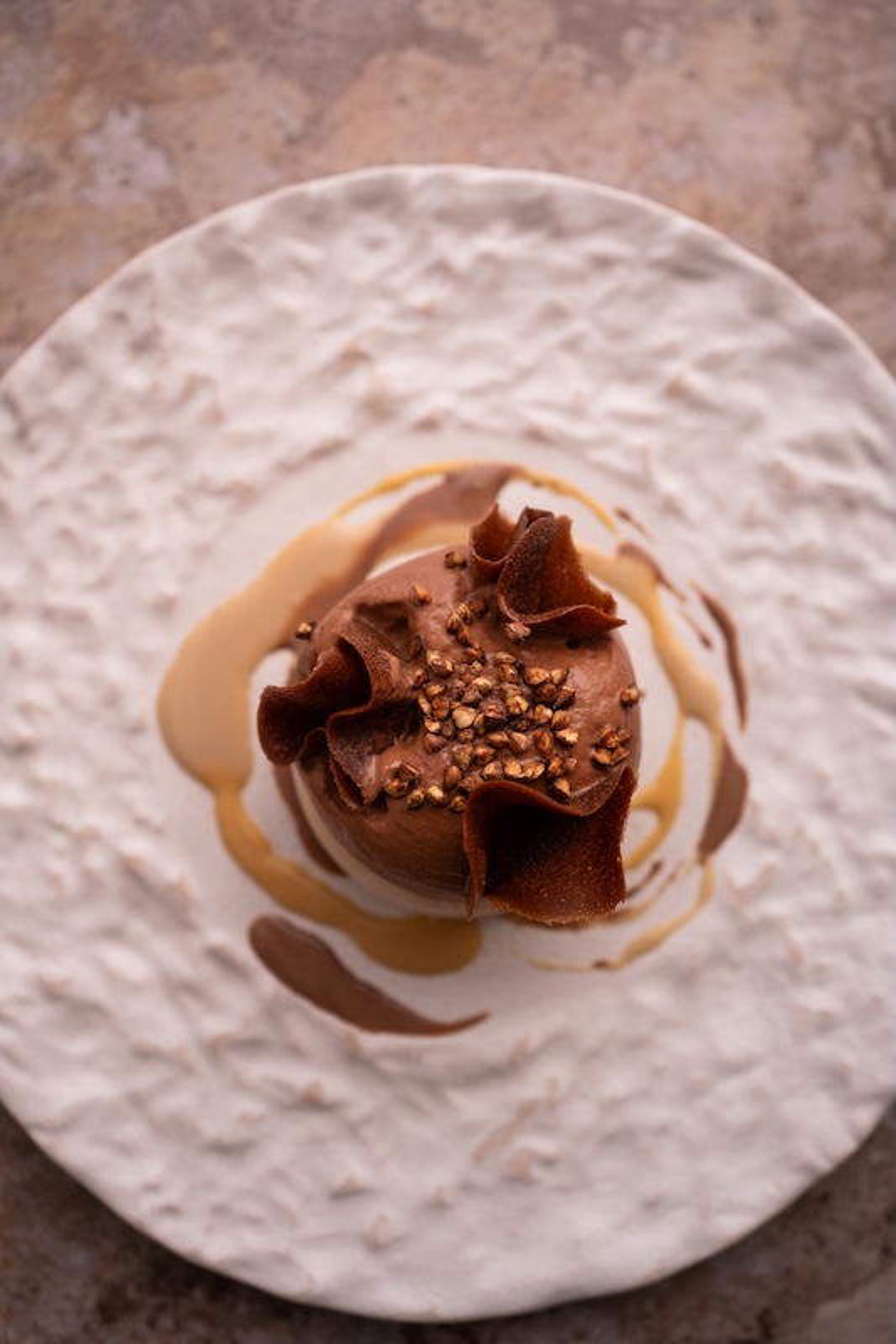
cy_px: 672
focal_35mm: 35
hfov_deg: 37.8
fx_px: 1307
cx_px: 448
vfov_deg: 54.4
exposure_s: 1/160
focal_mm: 35
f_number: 3.2
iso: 100
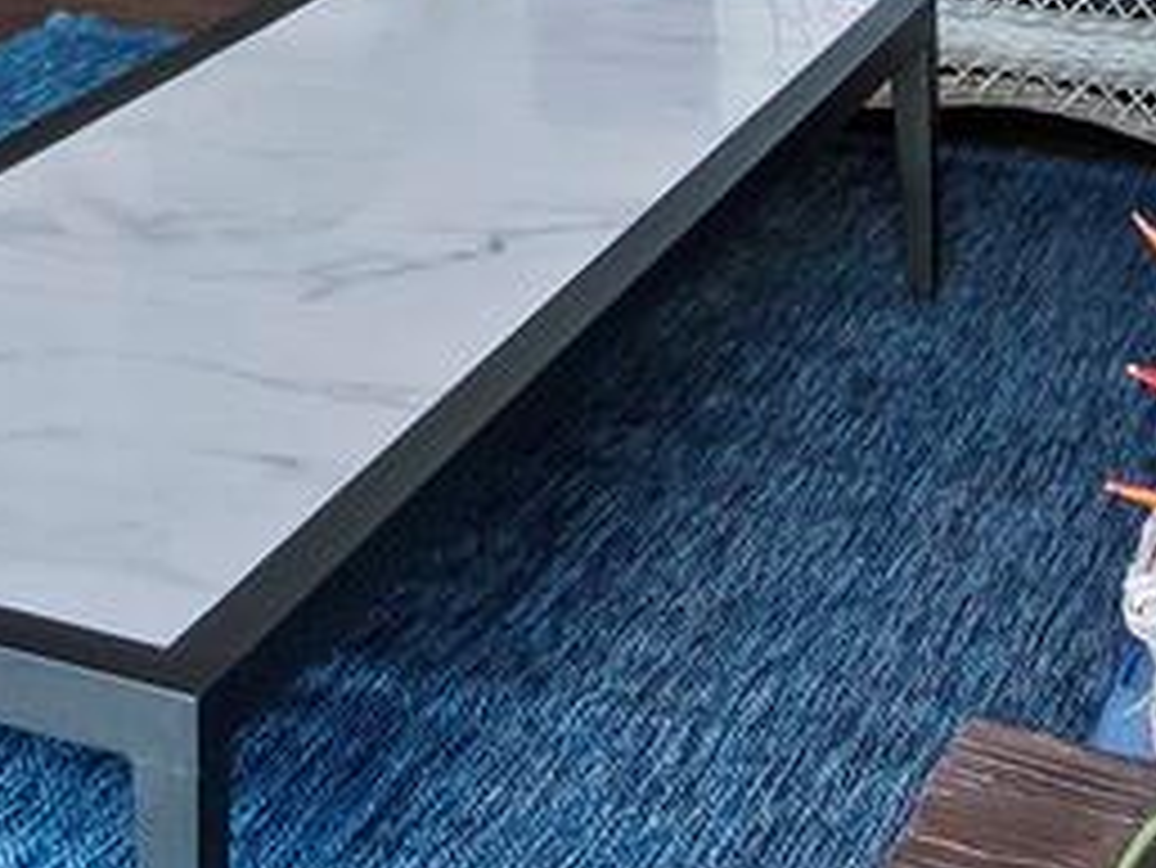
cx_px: 184
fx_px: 2907
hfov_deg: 22.1
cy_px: -810
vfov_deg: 14.4
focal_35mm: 87
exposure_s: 1/10
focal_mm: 7
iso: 400
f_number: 9
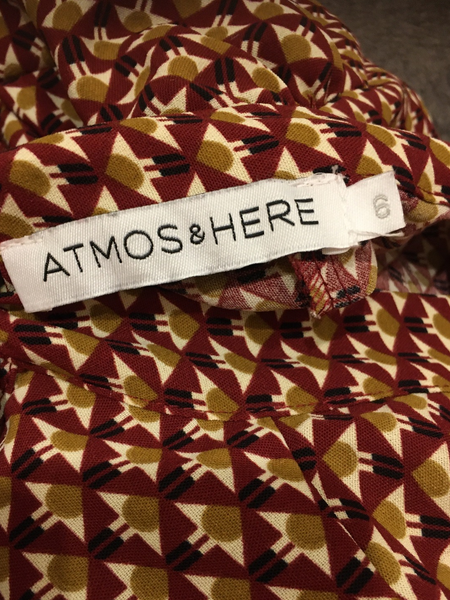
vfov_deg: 56.7
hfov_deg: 44.2
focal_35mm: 32
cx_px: 211
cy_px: 325
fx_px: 554
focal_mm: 4.15
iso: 200
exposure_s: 1/33
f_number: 2.2
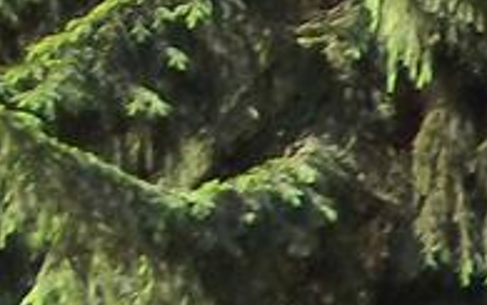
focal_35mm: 209
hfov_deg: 8.5
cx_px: 1416
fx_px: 2775
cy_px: 838
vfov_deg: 5.9
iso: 80
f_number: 2.9
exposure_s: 1/250
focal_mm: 5.7
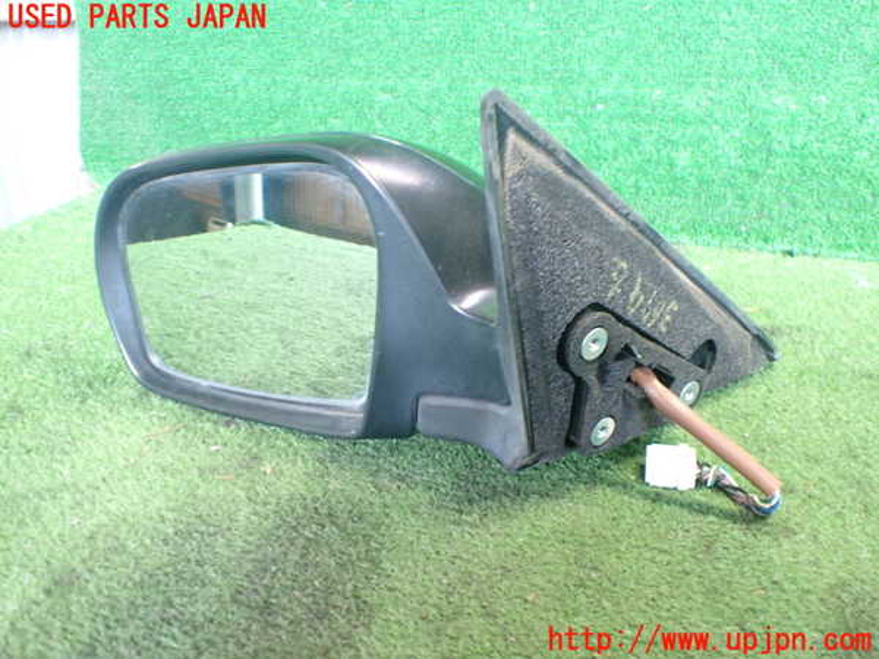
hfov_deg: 60.0
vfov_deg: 46.8
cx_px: 440
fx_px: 762
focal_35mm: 30
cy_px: 330
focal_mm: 5.4
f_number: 2.3
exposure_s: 1/30
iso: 800
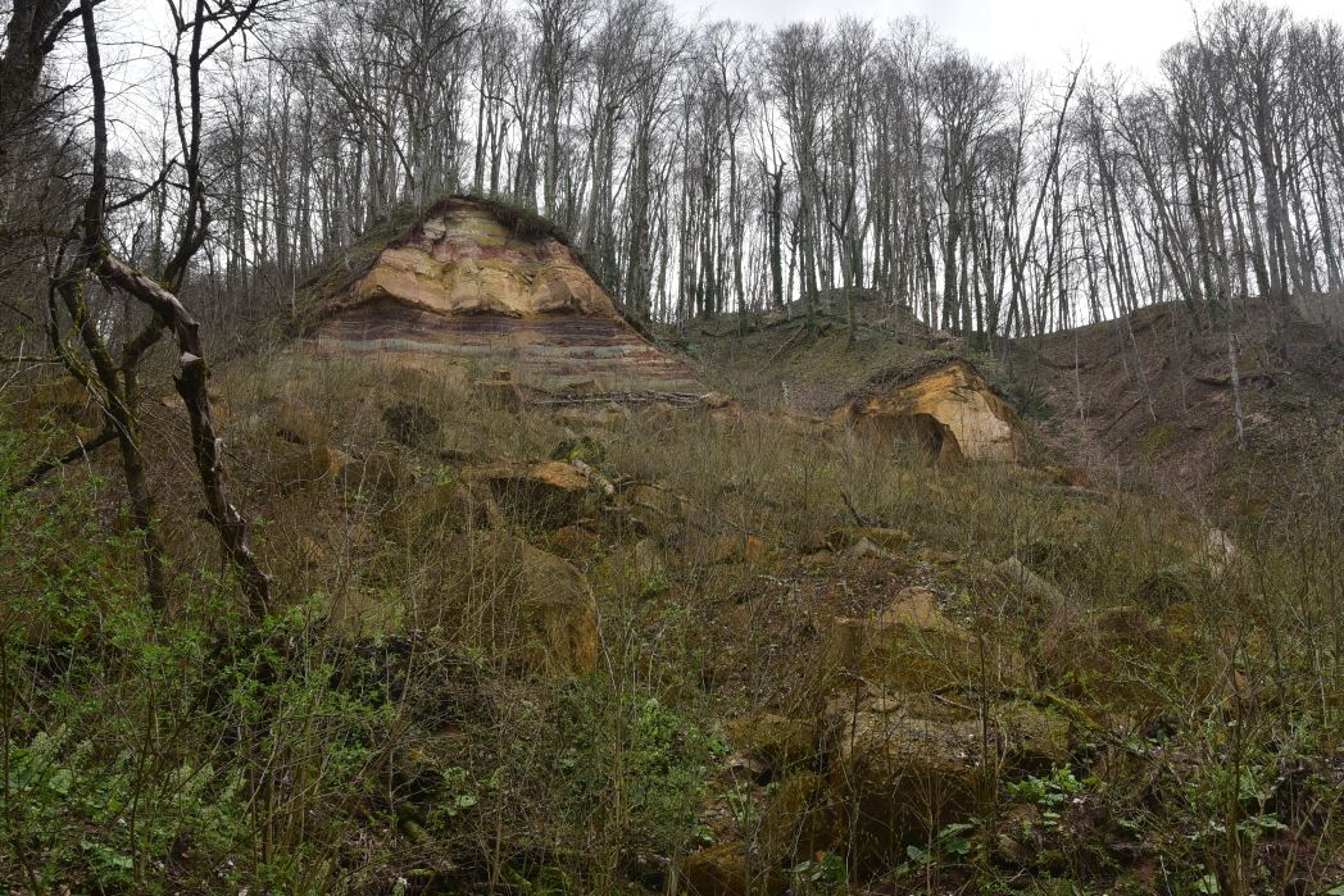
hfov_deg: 32.4
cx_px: 680
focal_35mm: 62
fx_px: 2315
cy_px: 484
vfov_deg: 21.9
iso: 800
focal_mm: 50
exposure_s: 1/125
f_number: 14
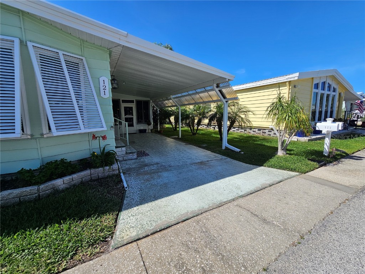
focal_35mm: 13
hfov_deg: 106.2
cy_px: 137
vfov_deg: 89.9
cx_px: 182
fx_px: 137
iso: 50
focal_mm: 2.2
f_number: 2.2
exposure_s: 1/2333
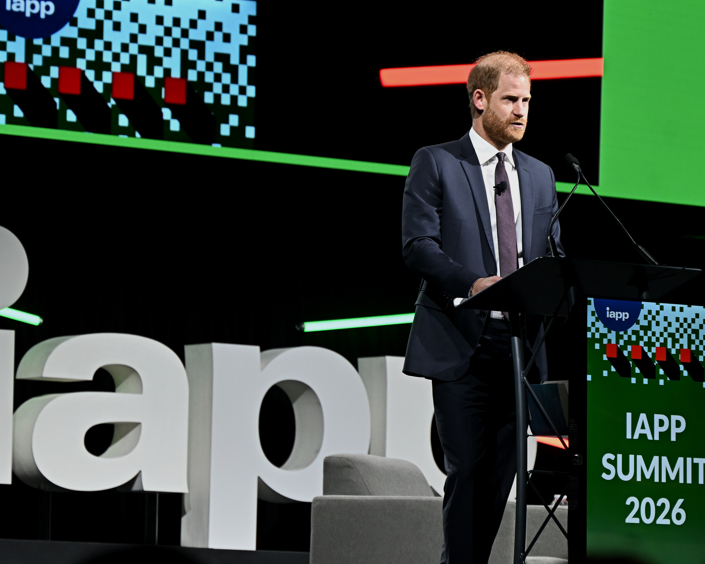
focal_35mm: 237
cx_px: 359
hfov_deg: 8.2
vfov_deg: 6.5
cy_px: 282
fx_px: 4945
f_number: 5.6
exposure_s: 1/125
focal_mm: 140
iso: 1250
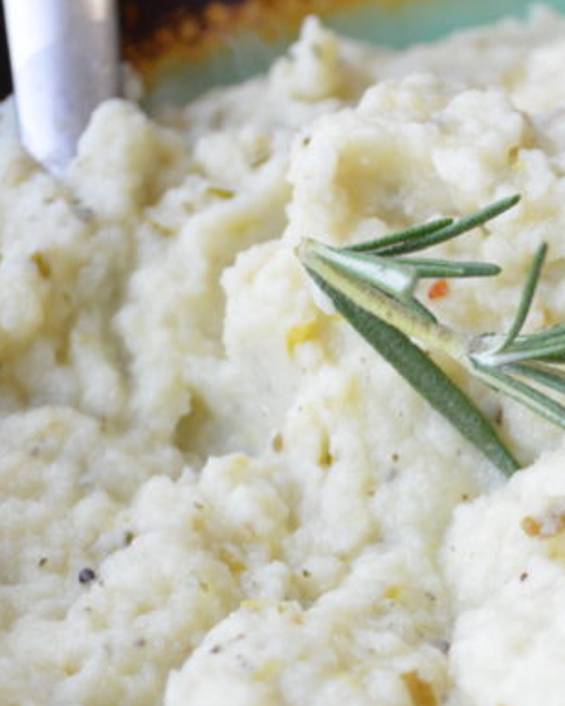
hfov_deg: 12.3
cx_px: 556
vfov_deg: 15.5
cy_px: 499
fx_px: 2592
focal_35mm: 124
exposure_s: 1/60
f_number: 5
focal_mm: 34
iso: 1600
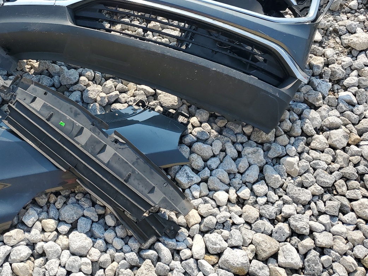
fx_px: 425
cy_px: 72
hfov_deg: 46.0
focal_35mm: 40
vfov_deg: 35.2
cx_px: 119
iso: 50
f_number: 1.5
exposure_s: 1/2000
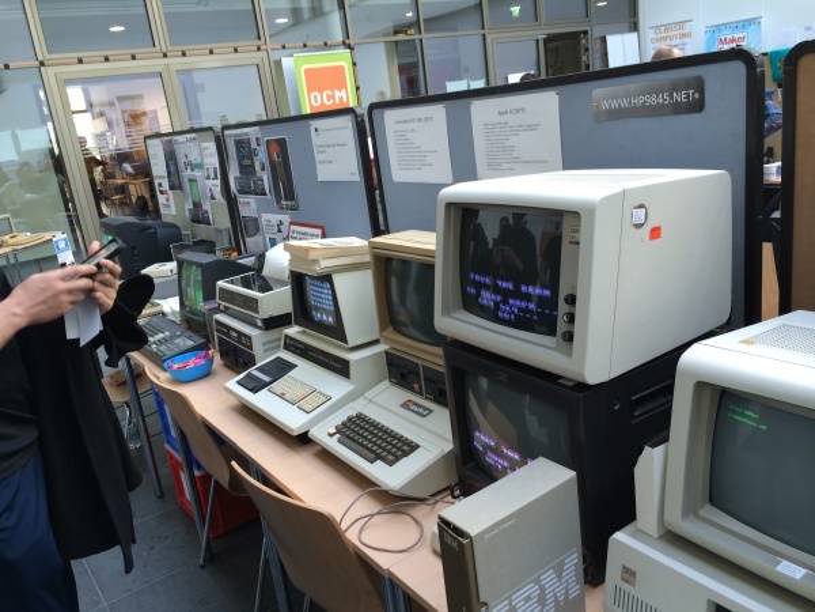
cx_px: 408
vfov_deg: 46.8
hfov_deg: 60.0
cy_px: 306
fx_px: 706
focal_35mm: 30
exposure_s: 1/30
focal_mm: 4.12
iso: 32
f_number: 2.2
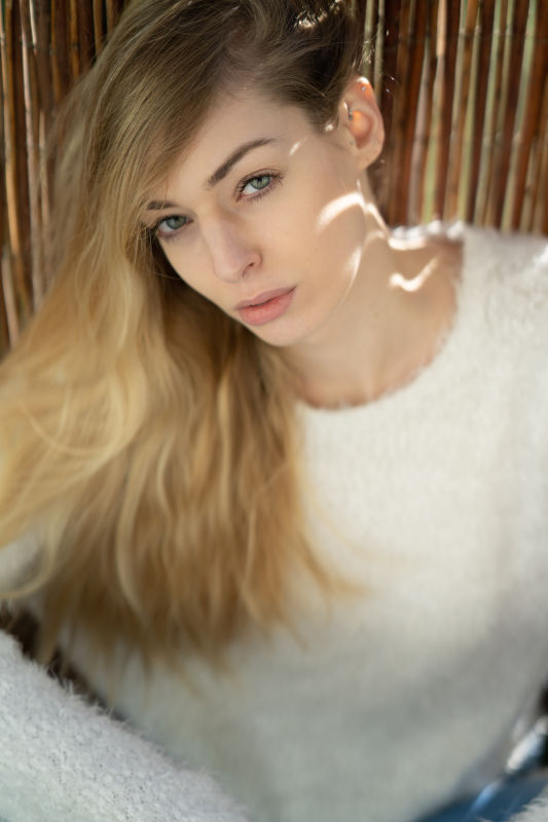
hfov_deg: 16.1
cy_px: 411
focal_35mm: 85
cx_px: 274
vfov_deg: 23.9
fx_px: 1942
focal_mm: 85
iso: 500
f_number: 1.4
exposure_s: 1/5000
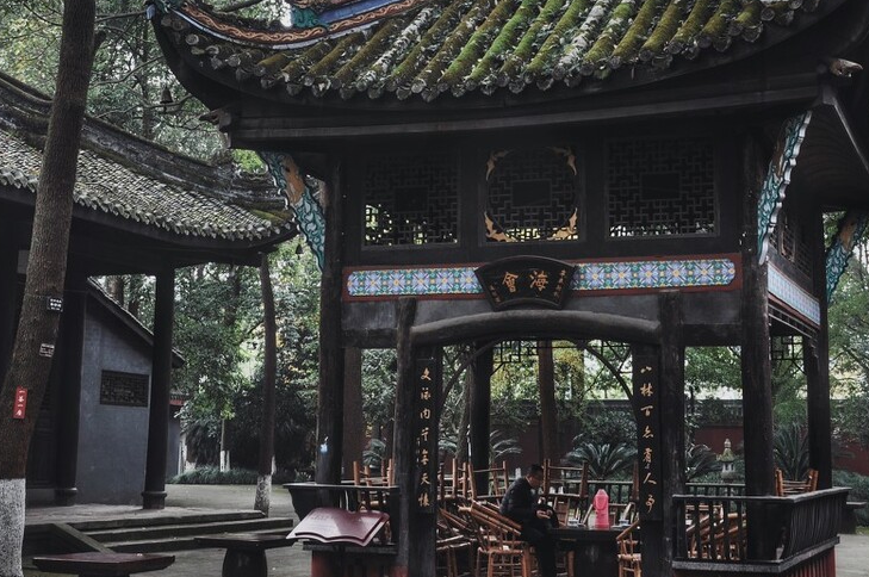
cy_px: 173
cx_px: 399
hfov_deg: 35.2
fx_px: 1370
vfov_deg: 23.6
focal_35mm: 57
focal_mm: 23
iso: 200
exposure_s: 1/50
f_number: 7.1
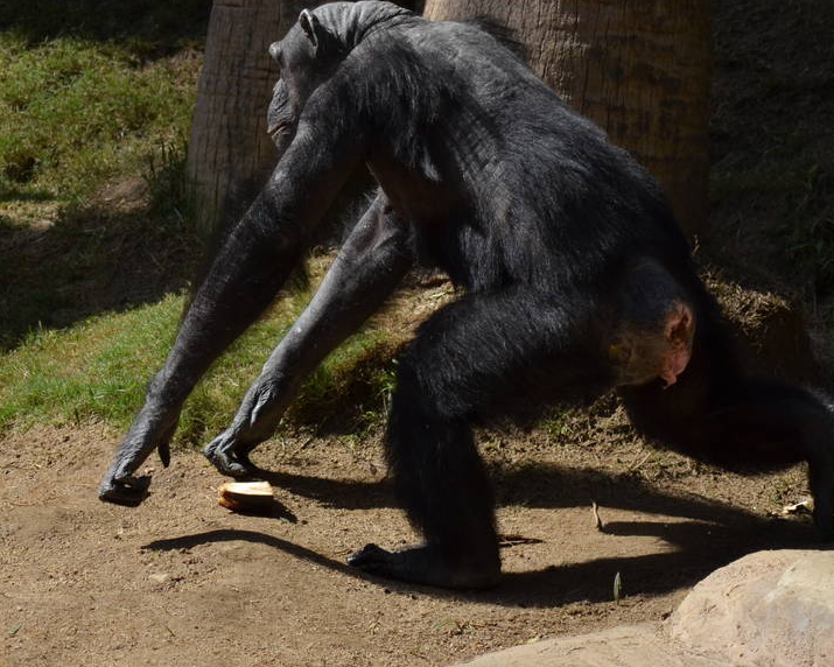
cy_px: 230
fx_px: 7602
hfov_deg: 6.3
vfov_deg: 5.0
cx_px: 430
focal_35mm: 308
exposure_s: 1/1600
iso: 400
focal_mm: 98
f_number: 7.1
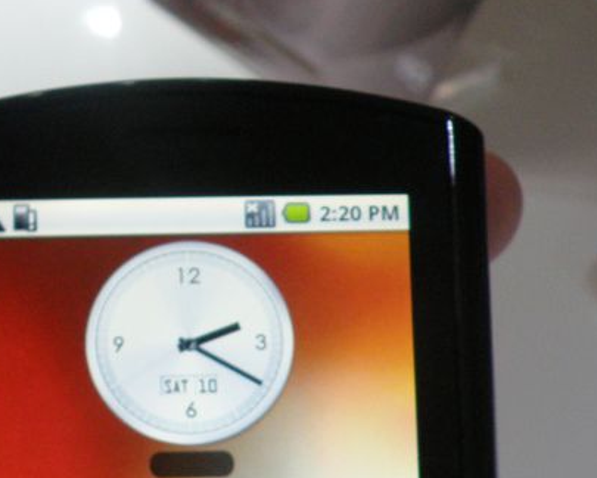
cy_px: 540
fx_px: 1891
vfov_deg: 14.1
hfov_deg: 17.9
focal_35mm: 107
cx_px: 181
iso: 125
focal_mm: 6.64
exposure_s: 1/15
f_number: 3.2
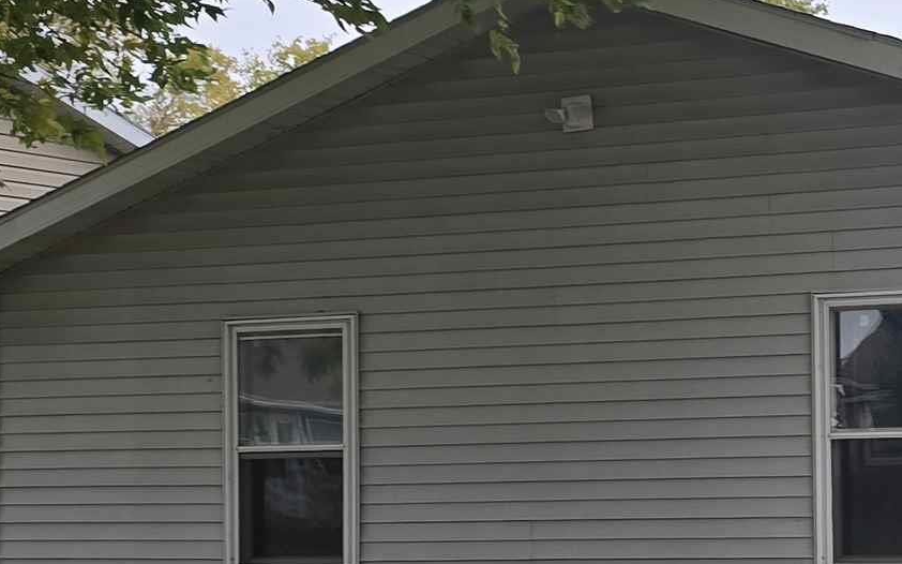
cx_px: 905
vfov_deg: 14.7
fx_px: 2188
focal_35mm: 89
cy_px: 373
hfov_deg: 22.4
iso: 25
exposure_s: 1/180
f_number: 1.7
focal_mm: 6.3
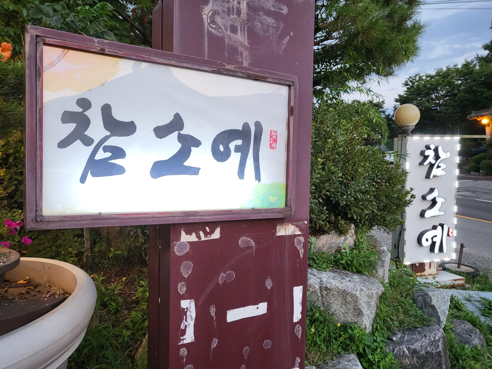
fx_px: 370
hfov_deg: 67.3
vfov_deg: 53.1
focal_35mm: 26
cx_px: 246
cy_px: 184
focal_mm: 4.25
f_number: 1.8
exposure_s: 1/120
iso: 160
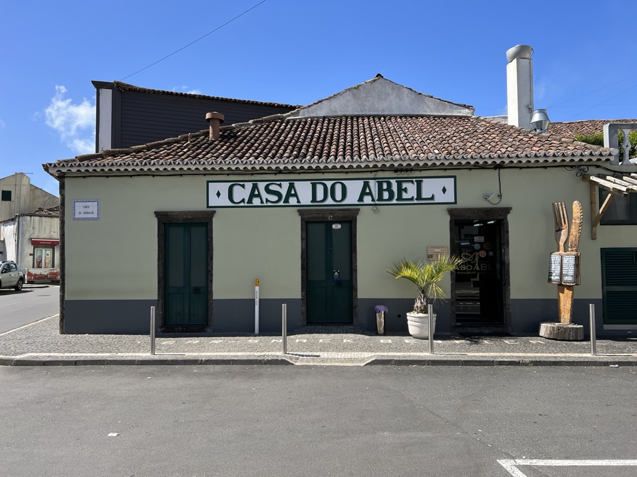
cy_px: 238
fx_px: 478
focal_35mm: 26
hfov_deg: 67.3
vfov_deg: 53.1
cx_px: 318
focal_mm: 5.7
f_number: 1.5
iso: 50
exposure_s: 1/2632
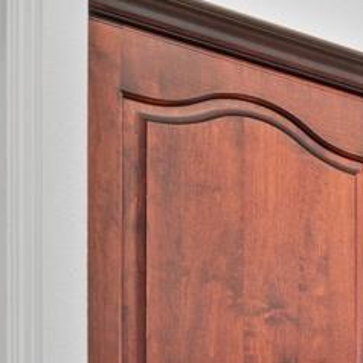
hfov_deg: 9.9
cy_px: 697
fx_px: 1483
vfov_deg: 12.5
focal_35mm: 125
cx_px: 1132
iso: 100
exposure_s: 1.6
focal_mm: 14
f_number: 9
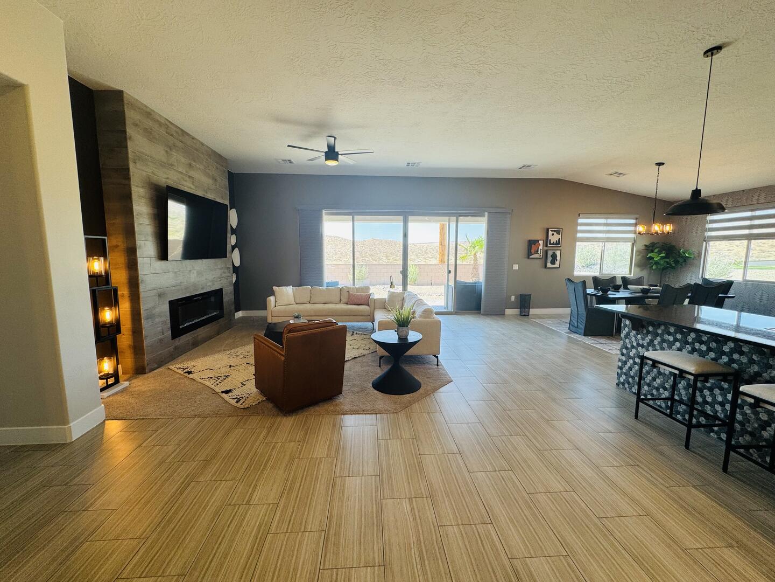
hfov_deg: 102.1
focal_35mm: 14
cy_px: 291
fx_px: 313
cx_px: 388
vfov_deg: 85.7
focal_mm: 2.22
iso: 64
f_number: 2.2
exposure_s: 1/120
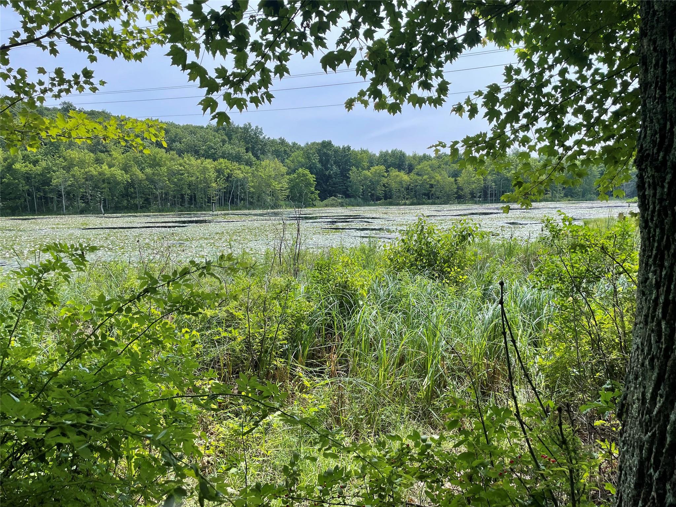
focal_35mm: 26
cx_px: 338
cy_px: 254
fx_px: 508
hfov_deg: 67.3
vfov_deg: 53.1
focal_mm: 4.2
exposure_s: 1/2304
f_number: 1.6
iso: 32
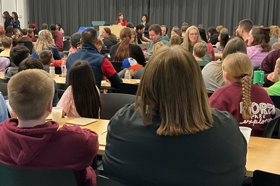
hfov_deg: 35.4
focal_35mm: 56
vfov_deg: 24.2
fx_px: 435
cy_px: 100
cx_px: 99
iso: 160
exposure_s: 1/60
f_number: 1.8
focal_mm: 3
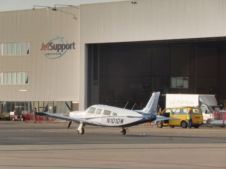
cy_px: 84
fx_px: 1397
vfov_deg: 6.9
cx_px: 113
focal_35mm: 214
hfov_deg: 9.2
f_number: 7.1
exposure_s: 1/160
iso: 100
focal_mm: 38.2
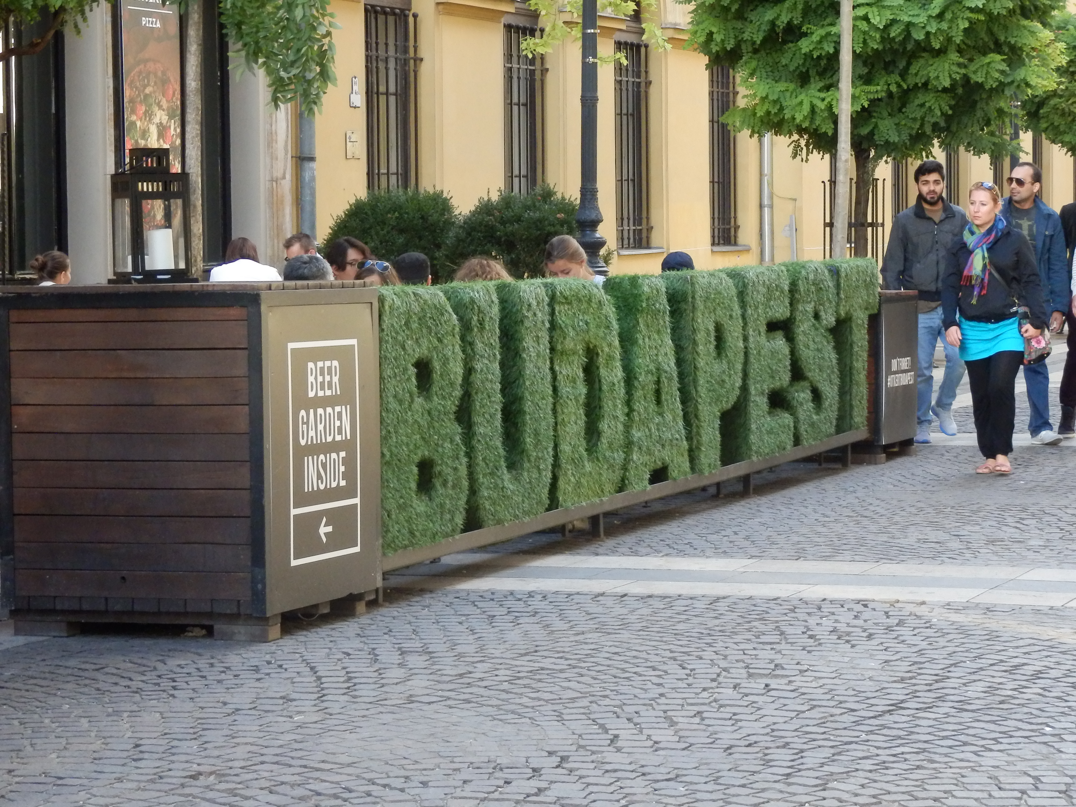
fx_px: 3015
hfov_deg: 20.2
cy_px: 404
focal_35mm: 97
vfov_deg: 15.2
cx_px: 538
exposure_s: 1/125
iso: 640
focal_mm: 17.3
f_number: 4.9
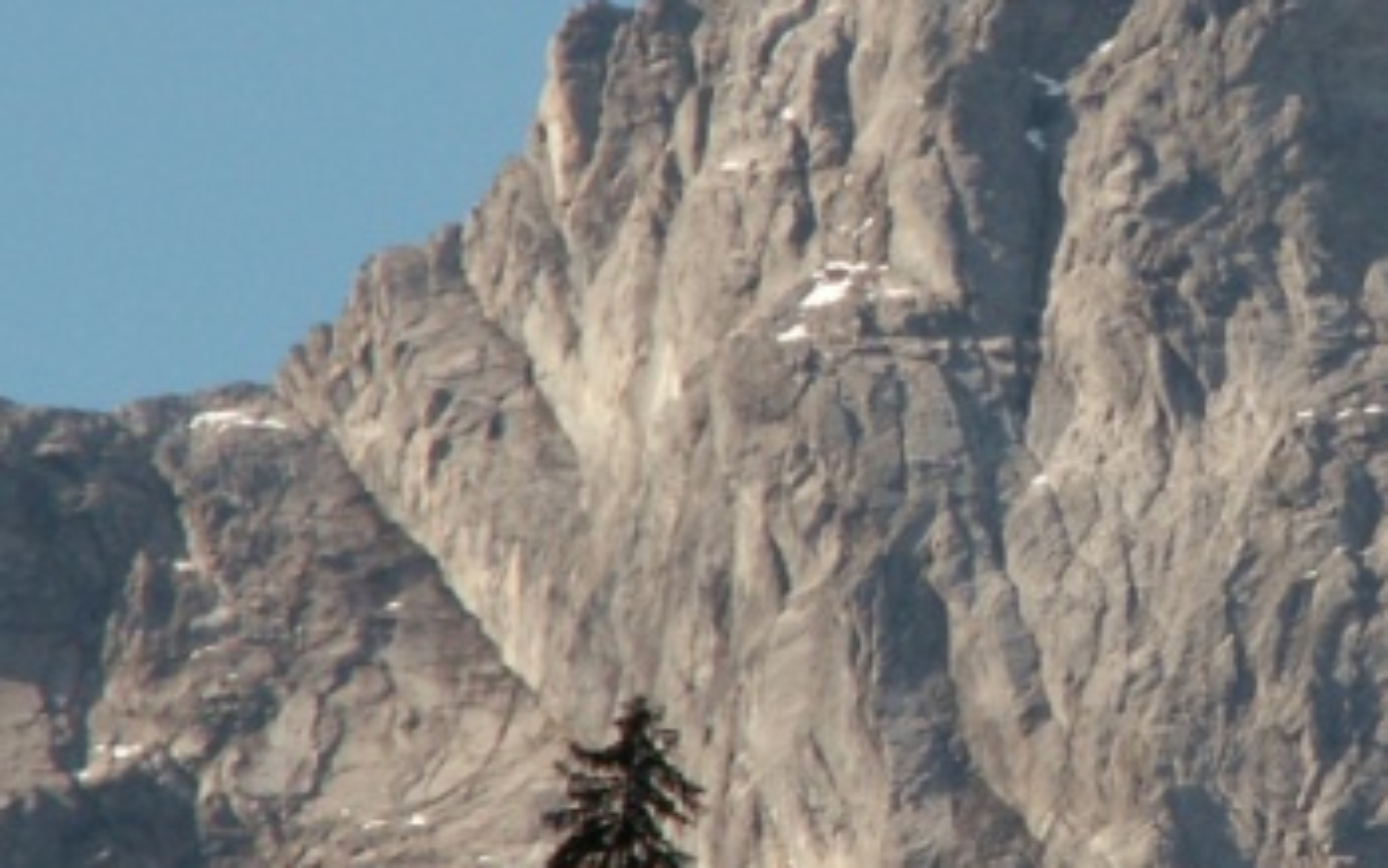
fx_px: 29439
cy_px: 444
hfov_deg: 2.7
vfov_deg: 1.7
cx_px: 1507
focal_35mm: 778
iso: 50
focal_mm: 41.04
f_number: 7.1
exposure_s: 1/100
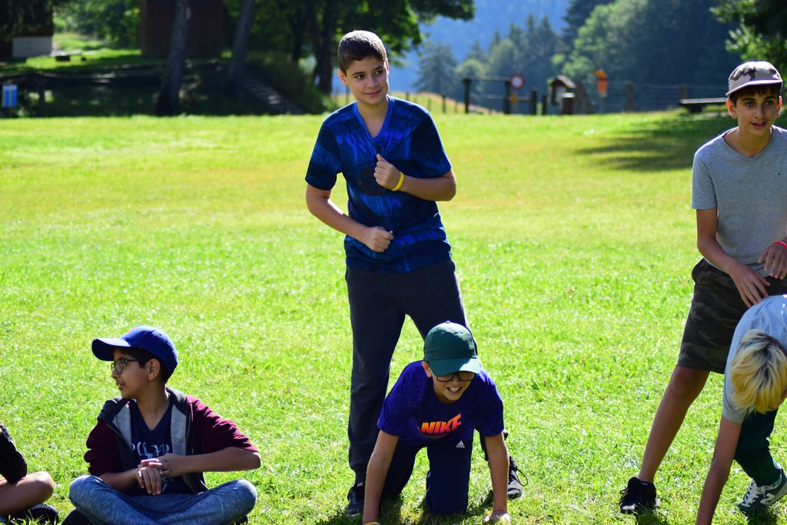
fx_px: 2296
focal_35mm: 105
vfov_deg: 13.0
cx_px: 394
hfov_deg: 19.5
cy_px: 262
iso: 400
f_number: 4
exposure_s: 1/1250
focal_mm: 70
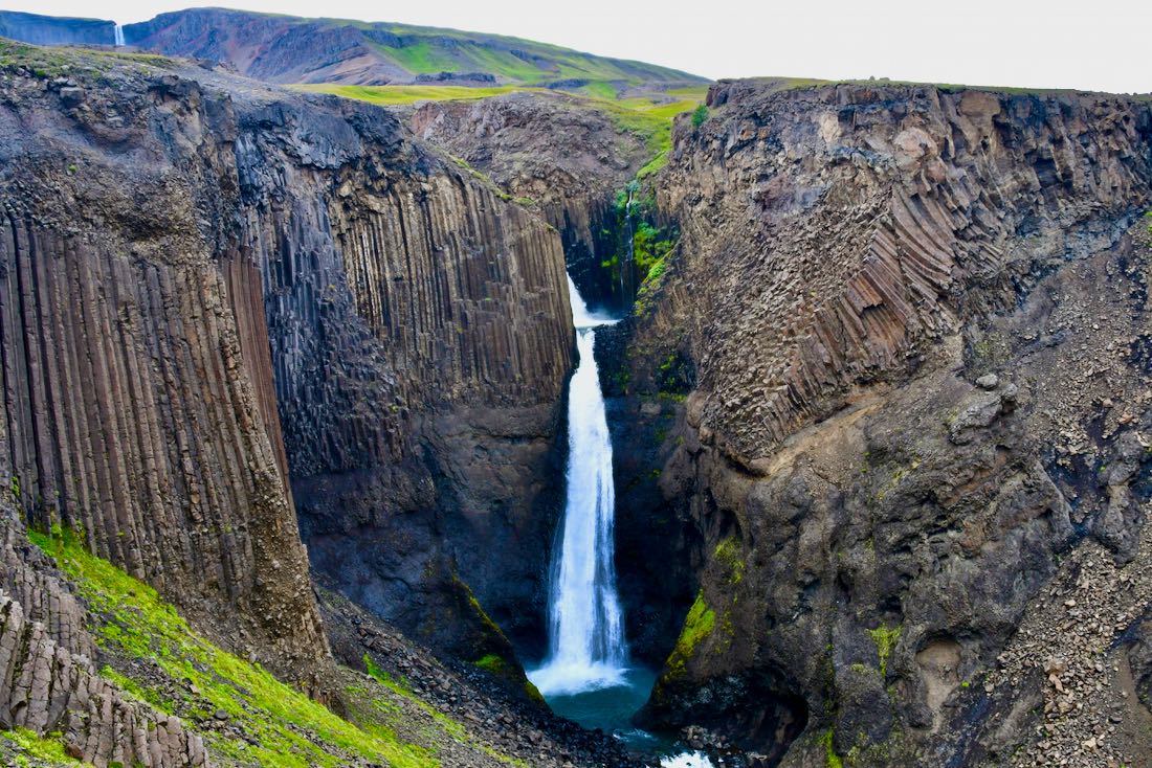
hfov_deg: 46.4
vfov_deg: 31.9
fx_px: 1344
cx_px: 576
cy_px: 384
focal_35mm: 42
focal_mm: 28
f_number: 3.5
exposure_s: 1/250
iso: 450
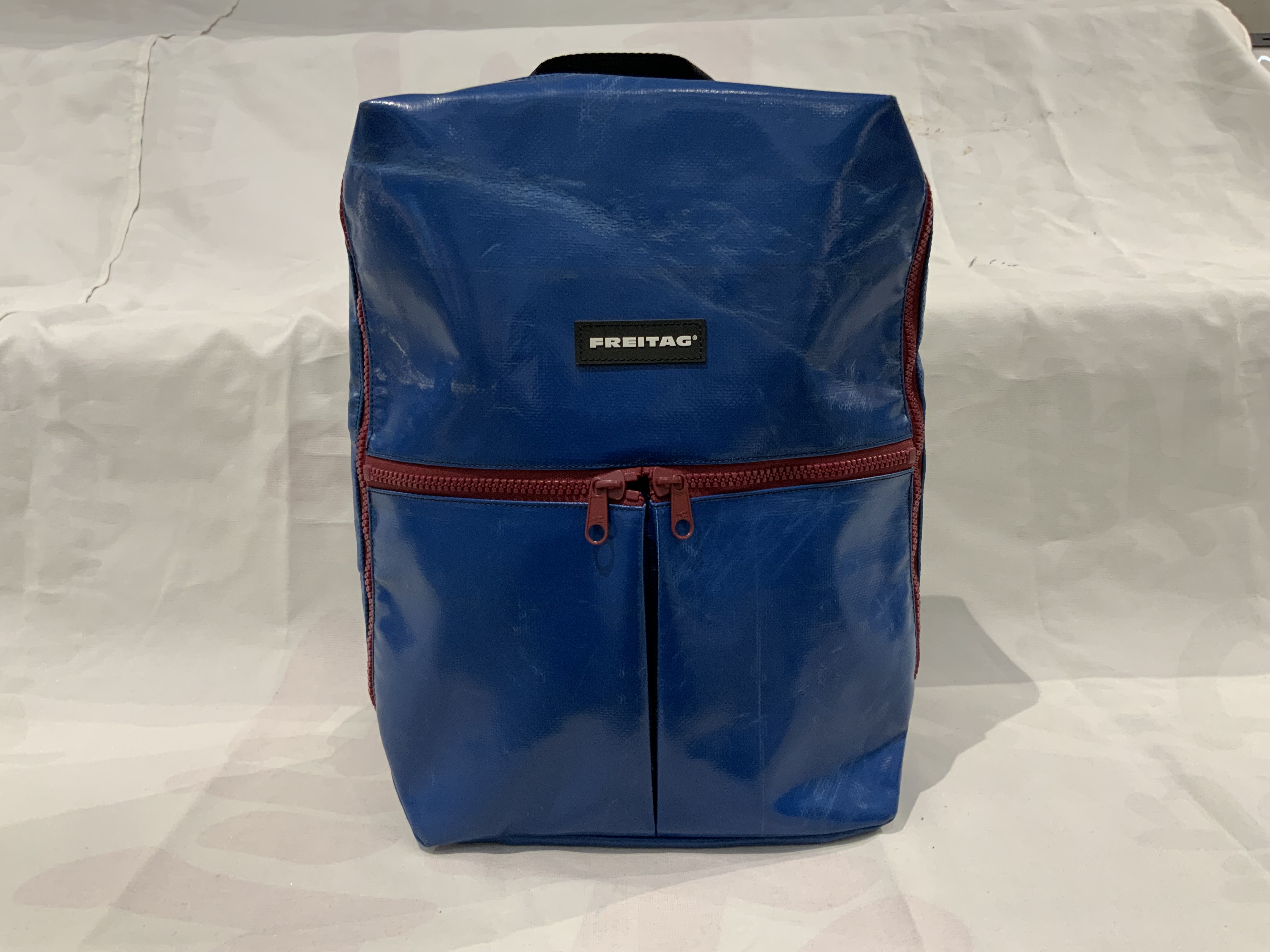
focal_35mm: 29
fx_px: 1064
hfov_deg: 61.7
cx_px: 635
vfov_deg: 48.2
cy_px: 476
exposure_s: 1/50
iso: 80
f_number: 1.8
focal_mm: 3
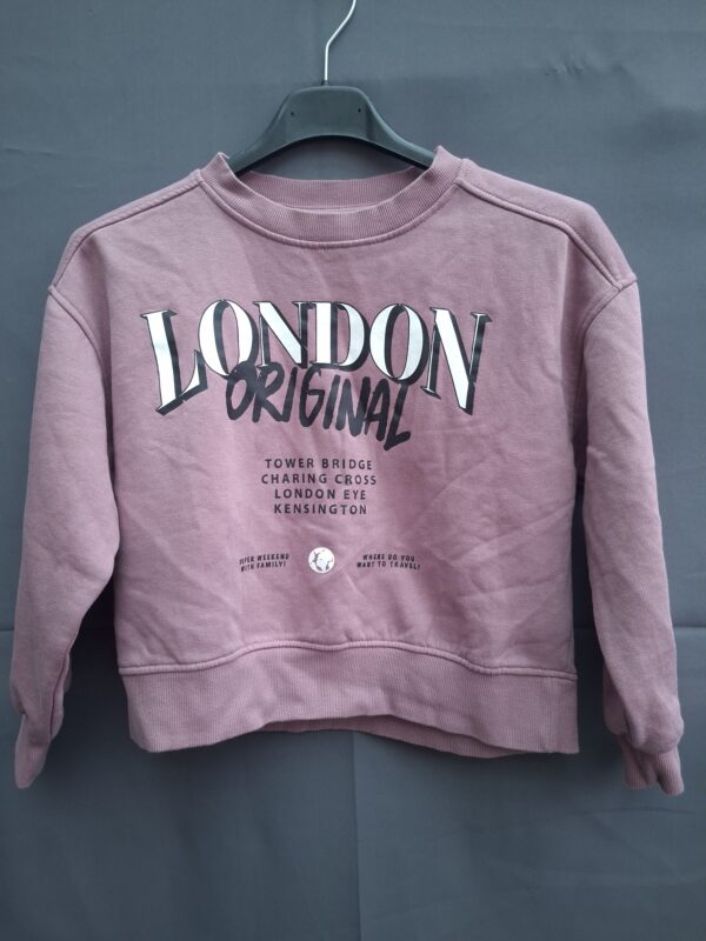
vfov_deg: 73.9
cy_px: 470
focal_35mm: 23
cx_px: 353
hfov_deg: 58.9
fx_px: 625
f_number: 1.8
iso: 250
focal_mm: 5.54
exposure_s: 1/100
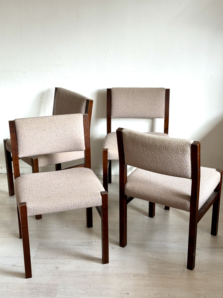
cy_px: 149
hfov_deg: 30.3
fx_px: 412
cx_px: 112
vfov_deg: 39.7
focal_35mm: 48
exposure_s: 1/100
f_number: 1.78
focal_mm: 6.76
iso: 64
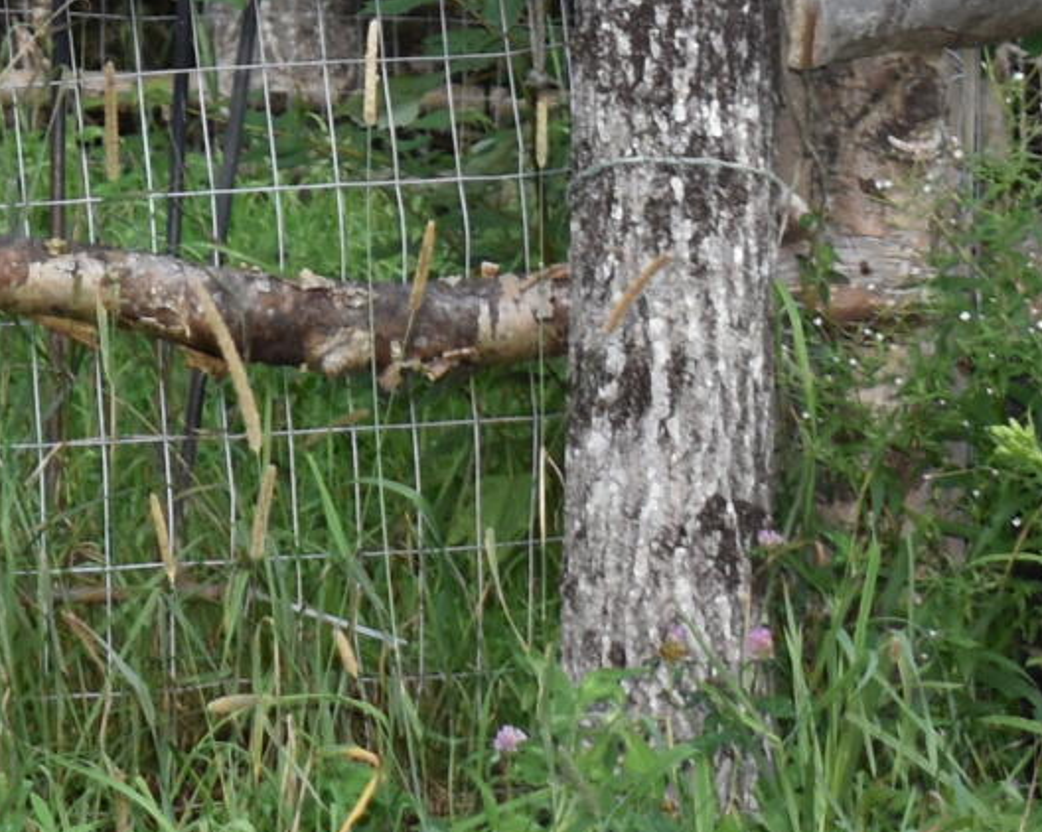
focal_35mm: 304
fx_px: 9372
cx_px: -472
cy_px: -826
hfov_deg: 6.3
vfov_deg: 5.0
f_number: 5
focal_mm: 38
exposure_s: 1/200
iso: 250
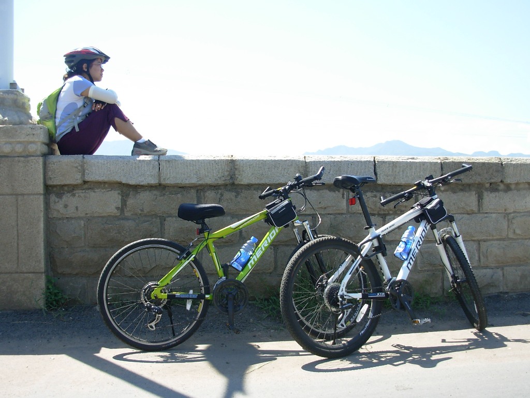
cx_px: 265
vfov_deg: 37.7
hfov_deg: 49.0
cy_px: 199
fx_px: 582
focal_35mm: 38
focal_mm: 6.3
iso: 50
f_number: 2.9
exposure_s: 1/418
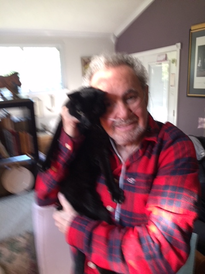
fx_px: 229
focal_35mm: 29
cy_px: 137
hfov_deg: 48.2
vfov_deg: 61.7
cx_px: 102
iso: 250
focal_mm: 4.15
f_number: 2.2
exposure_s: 1/30
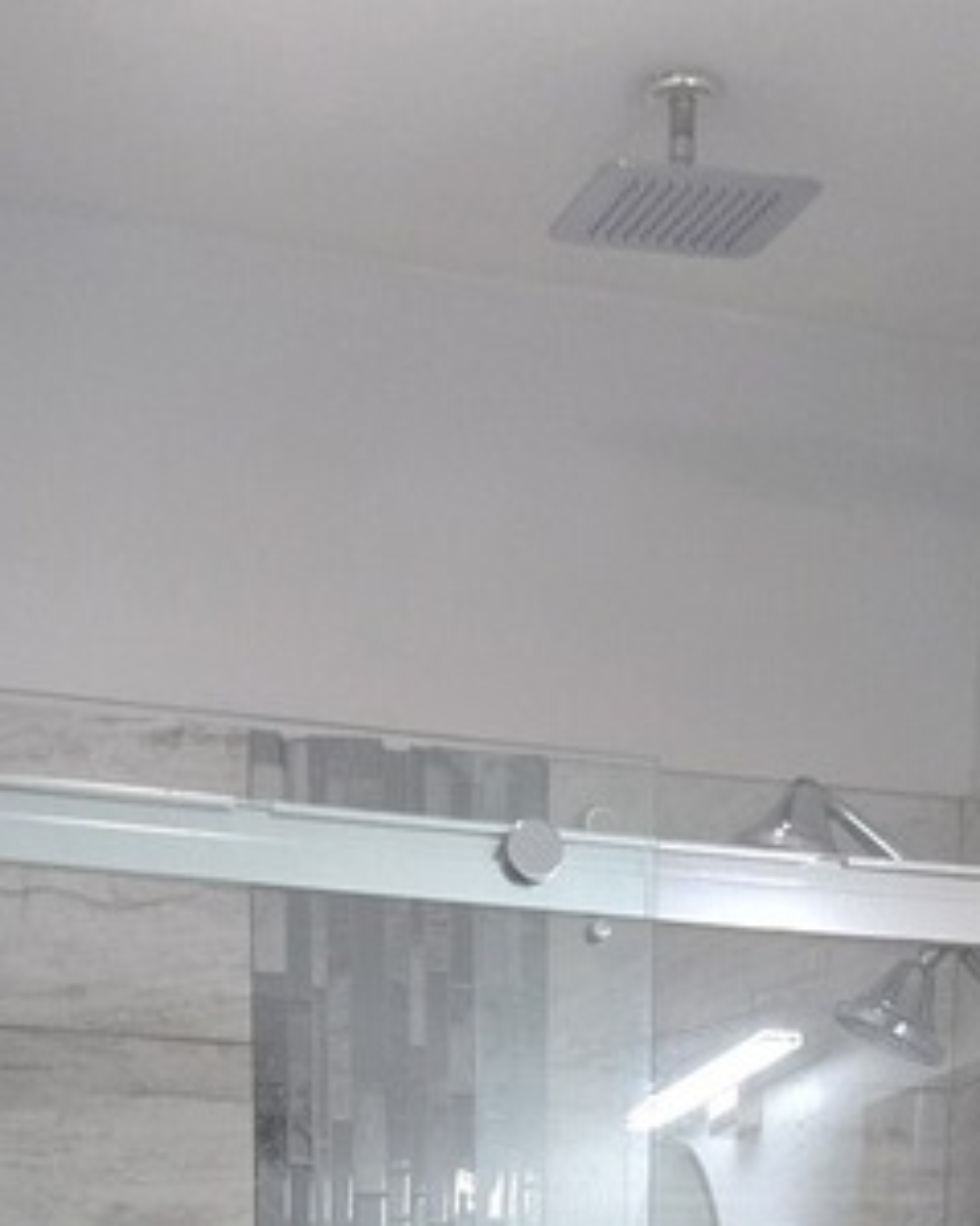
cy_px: 2050
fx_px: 2938
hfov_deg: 18.8
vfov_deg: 19.2
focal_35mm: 81
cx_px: 697
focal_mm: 5.4
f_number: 1.8
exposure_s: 1/120
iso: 640
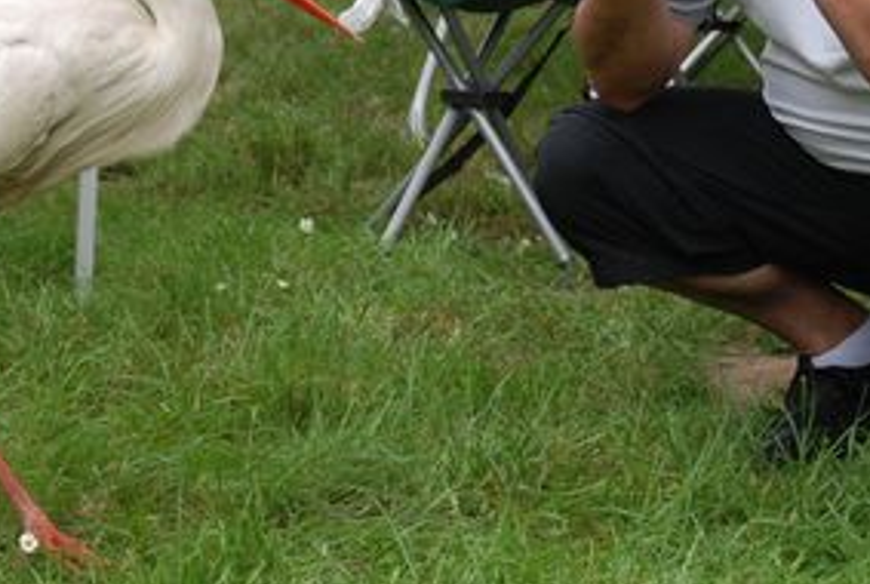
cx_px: 452
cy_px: -41
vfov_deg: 8.5
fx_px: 3899
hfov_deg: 12.7
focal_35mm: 161
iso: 100
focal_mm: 38
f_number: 5.6
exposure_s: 1/125
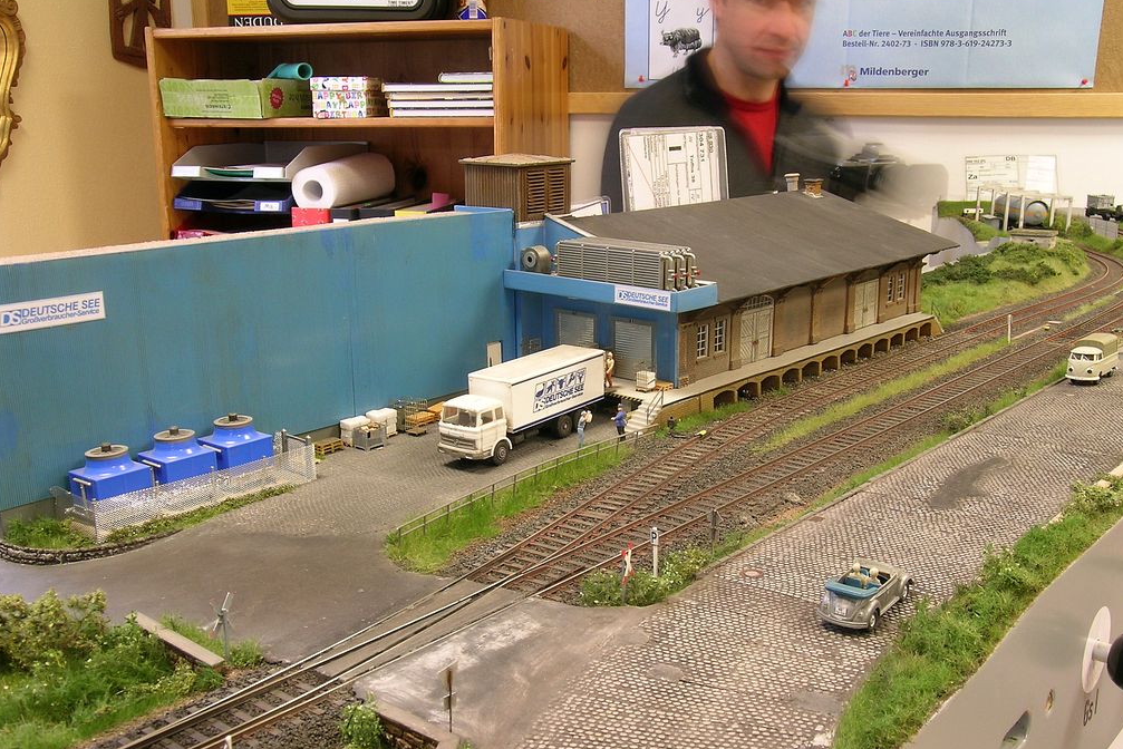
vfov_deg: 36.0
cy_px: 395
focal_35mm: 37
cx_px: 567
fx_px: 1154
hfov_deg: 51.9
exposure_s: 1/1.3
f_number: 6
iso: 50
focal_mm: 7.2
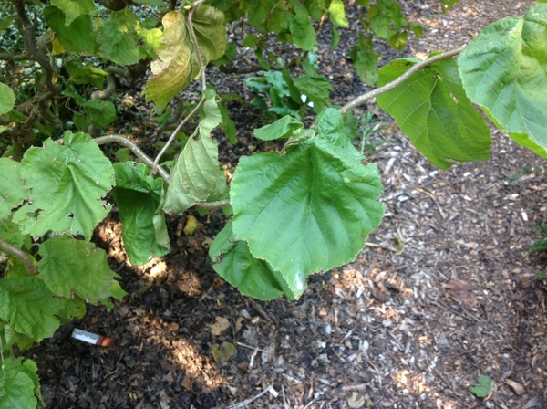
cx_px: 274
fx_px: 552
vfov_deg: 40.6
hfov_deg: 52.7
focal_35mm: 35
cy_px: 204
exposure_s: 1/17
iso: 50
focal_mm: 4.28
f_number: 2.4
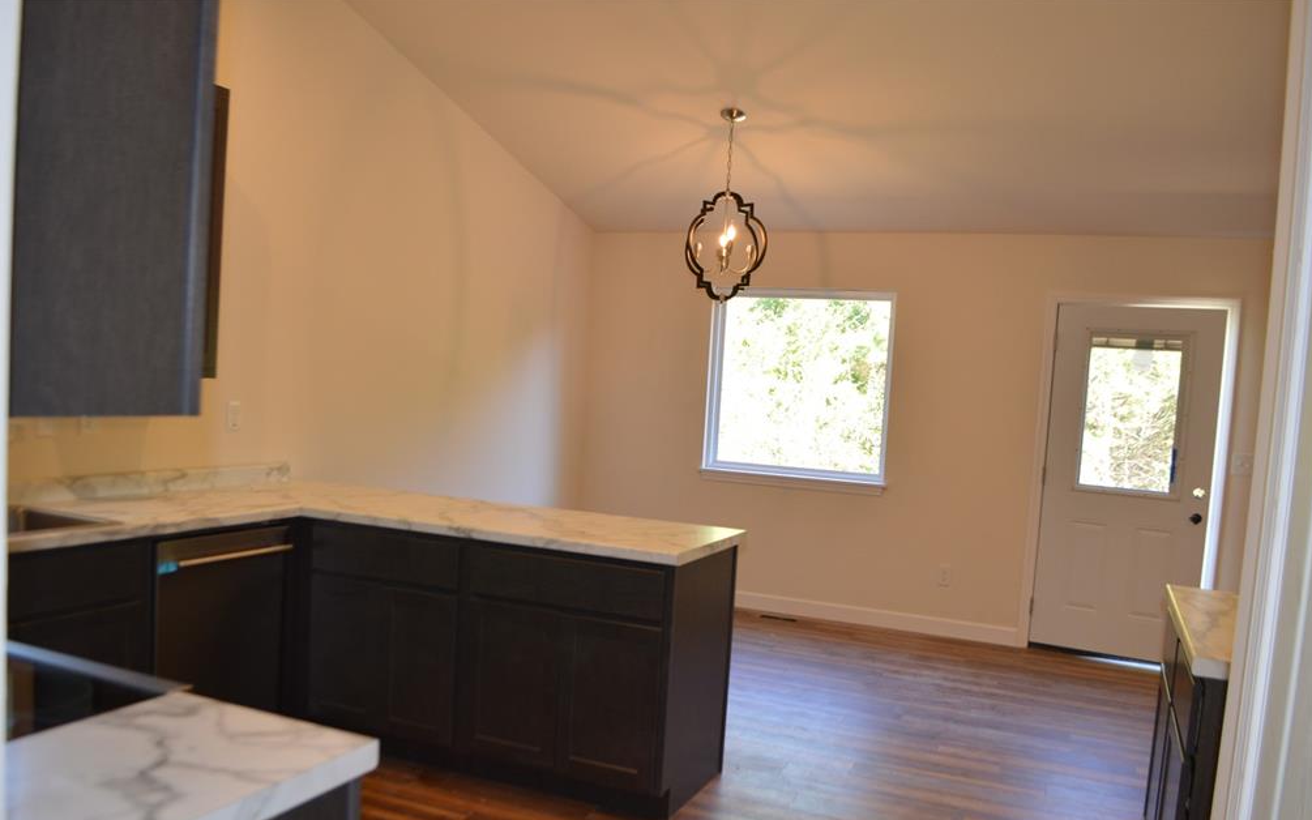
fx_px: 1001
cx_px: 658
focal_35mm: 28
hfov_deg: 66.5
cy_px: 439
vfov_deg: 44.5
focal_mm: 18
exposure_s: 1/60
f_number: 4
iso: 400
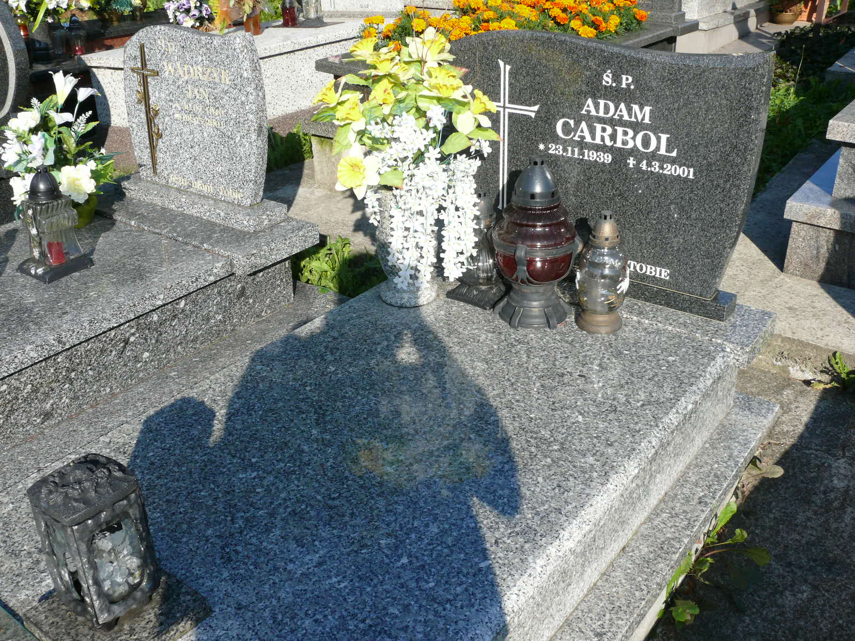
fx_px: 864
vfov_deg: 40.7
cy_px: 320
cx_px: 428
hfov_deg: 52.6
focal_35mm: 35
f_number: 5.6
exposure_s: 1/320
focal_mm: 7.4
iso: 100
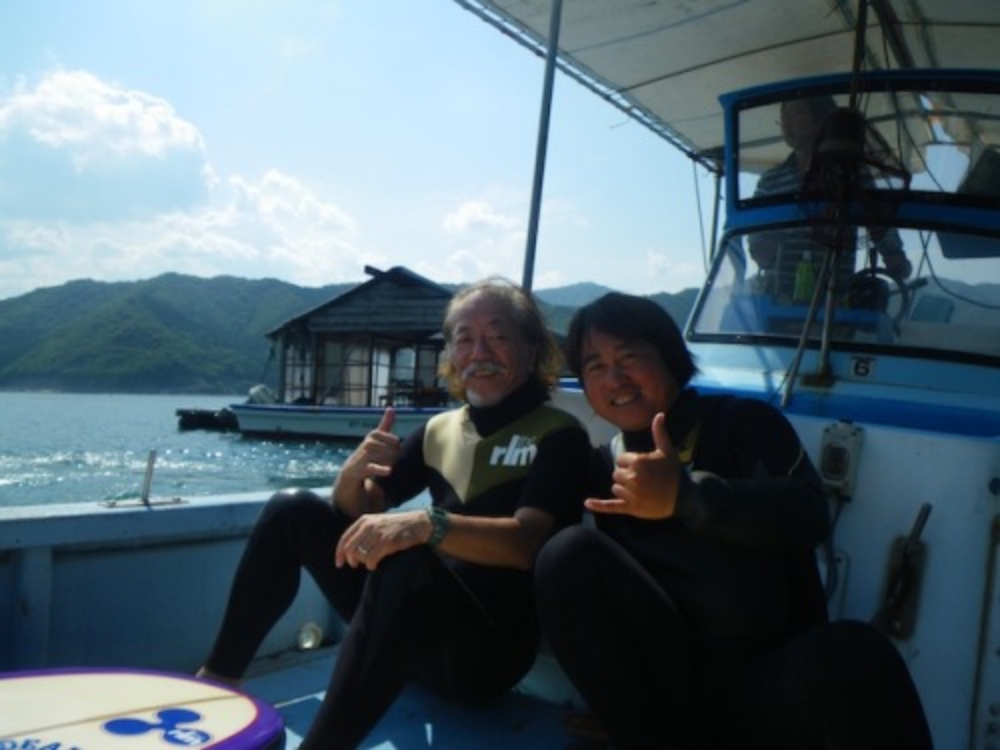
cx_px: 500
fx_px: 809
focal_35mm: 28
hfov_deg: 63.4
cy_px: 375
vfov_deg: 49.7
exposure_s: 1/500
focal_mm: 5
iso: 50
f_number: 4.2
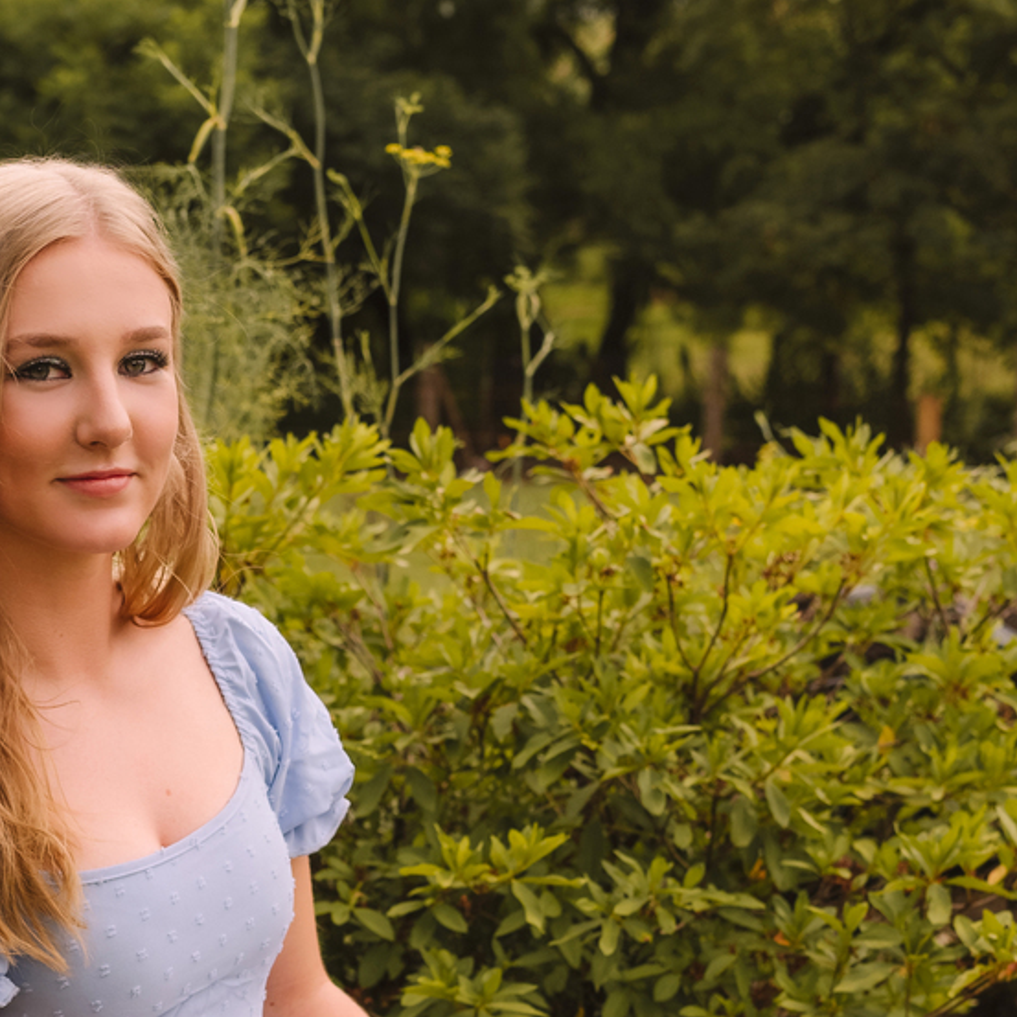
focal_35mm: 97
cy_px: 938
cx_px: 322
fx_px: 3224
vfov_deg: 17.6
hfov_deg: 17.9
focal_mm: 35
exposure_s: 1/250
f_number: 3.5
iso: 200
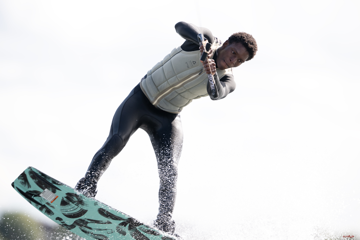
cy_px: 120
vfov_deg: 3.4
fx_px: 4000
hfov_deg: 5.2
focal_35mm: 400
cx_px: 180
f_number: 4
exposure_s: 1/1600
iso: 320
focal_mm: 400
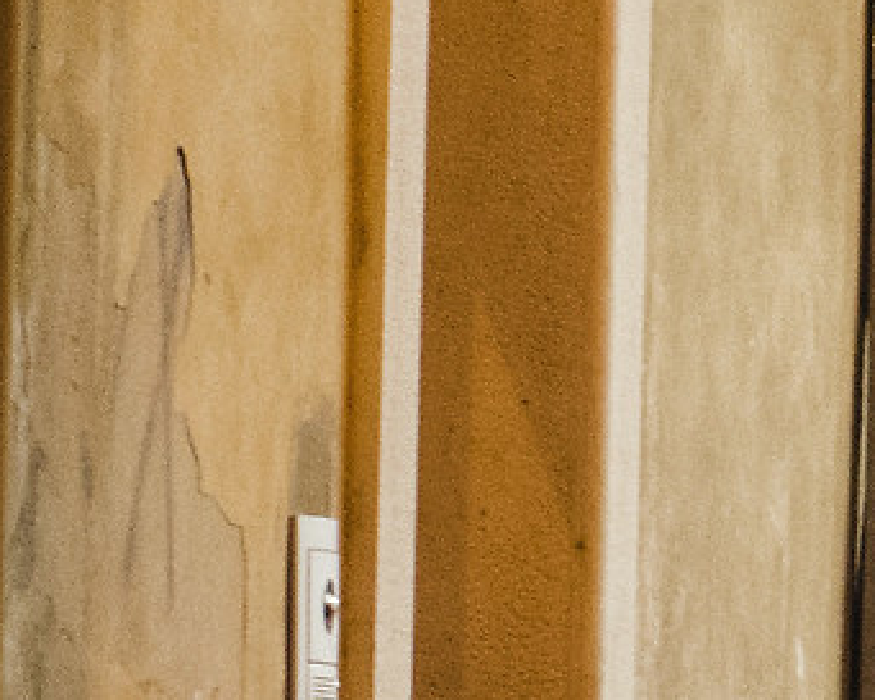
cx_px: 2312
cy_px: 424
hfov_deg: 3.8
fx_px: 12797
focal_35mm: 494
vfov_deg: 3.1
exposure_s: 1/50
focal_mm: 50
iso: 1600
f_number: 2.8
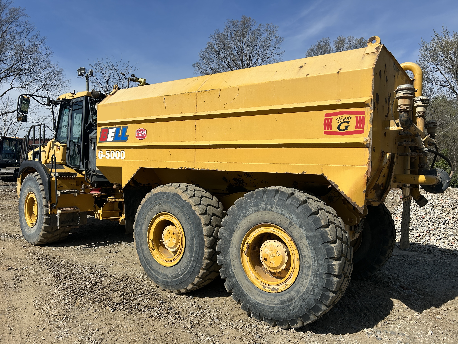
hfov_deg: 67.3
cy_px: 172
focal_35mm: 26
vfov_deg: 53.1
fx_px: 344
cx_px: 229
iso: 50
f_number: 1.5
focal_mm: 5.7
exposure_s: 1/5882
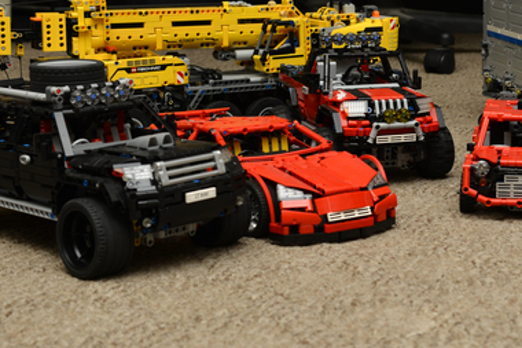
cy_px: 116
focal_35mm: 80
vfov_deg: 17.0
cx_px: 397
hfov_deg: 25.1
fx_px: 1159
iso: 640
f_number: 5.6
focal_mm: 38
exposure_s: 1/200
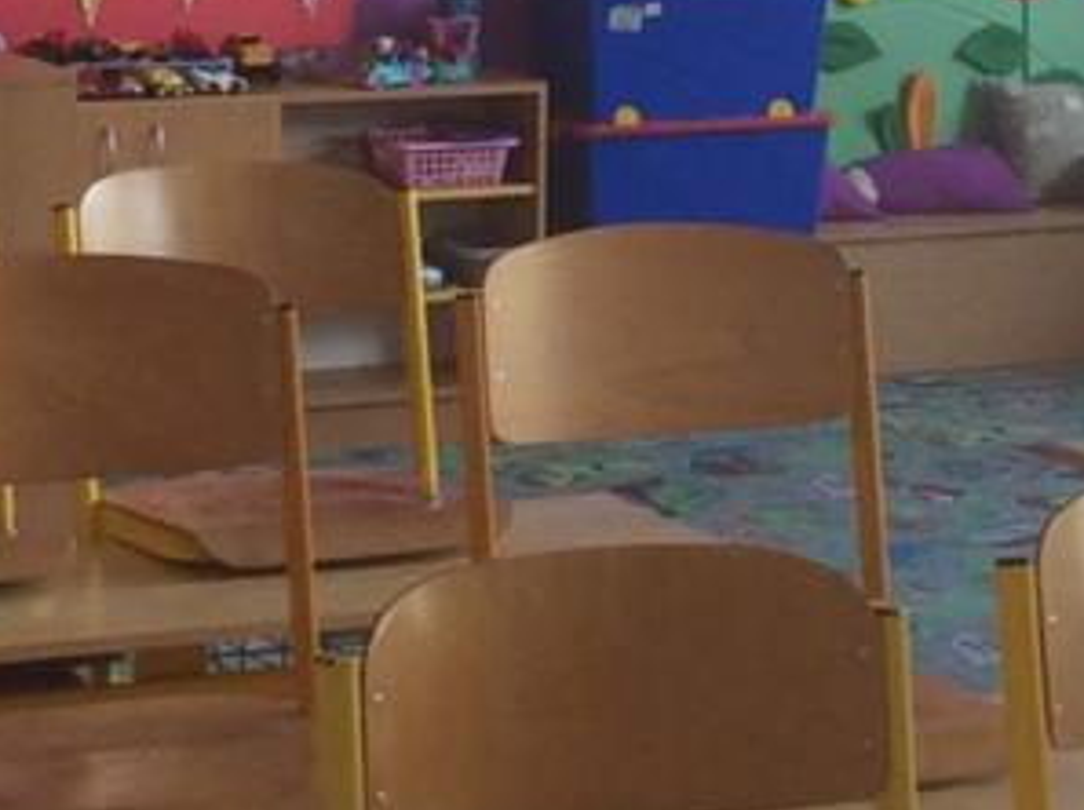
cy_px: 396
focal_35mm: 144
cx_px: 854
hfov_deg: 13.7
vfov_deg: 10.3
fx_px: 4504
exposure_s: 1/33
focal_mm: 3.3
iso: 40
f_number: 2.4
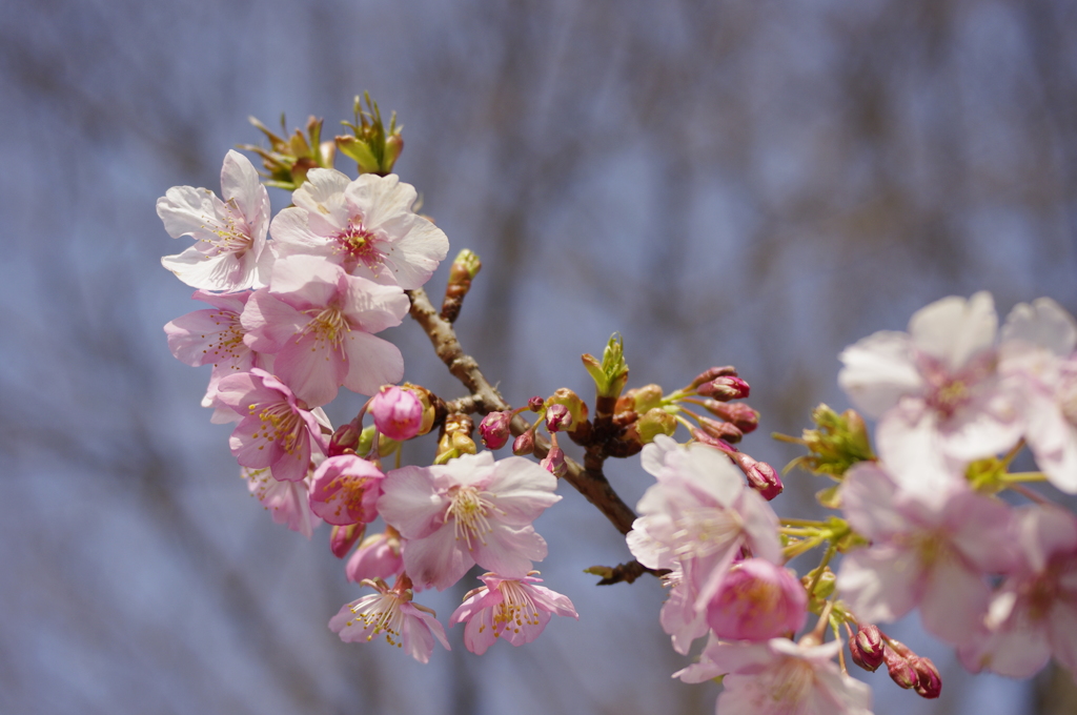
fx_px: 1793
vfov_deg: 22.6
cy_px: 358
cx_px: 538
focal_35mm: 60
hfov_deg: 33.4
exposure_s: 1/1600
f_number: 3.5
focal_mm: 40
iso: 200
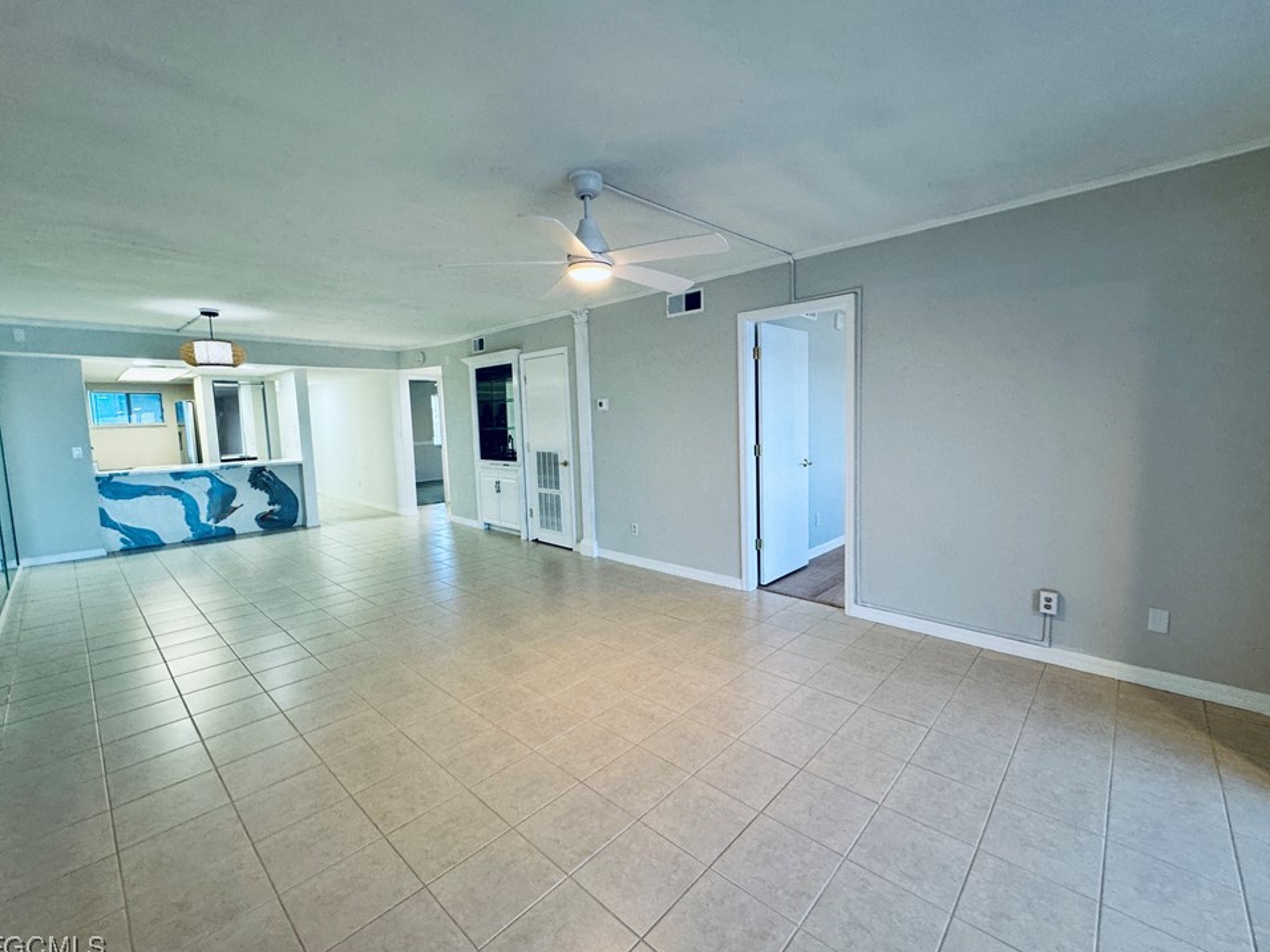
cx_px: 659
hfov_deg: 98.1
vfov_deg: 81.7
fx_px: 550
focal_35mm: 15
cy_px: 467
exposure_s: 1/120
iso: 200
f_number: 2.2
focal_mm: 2.22
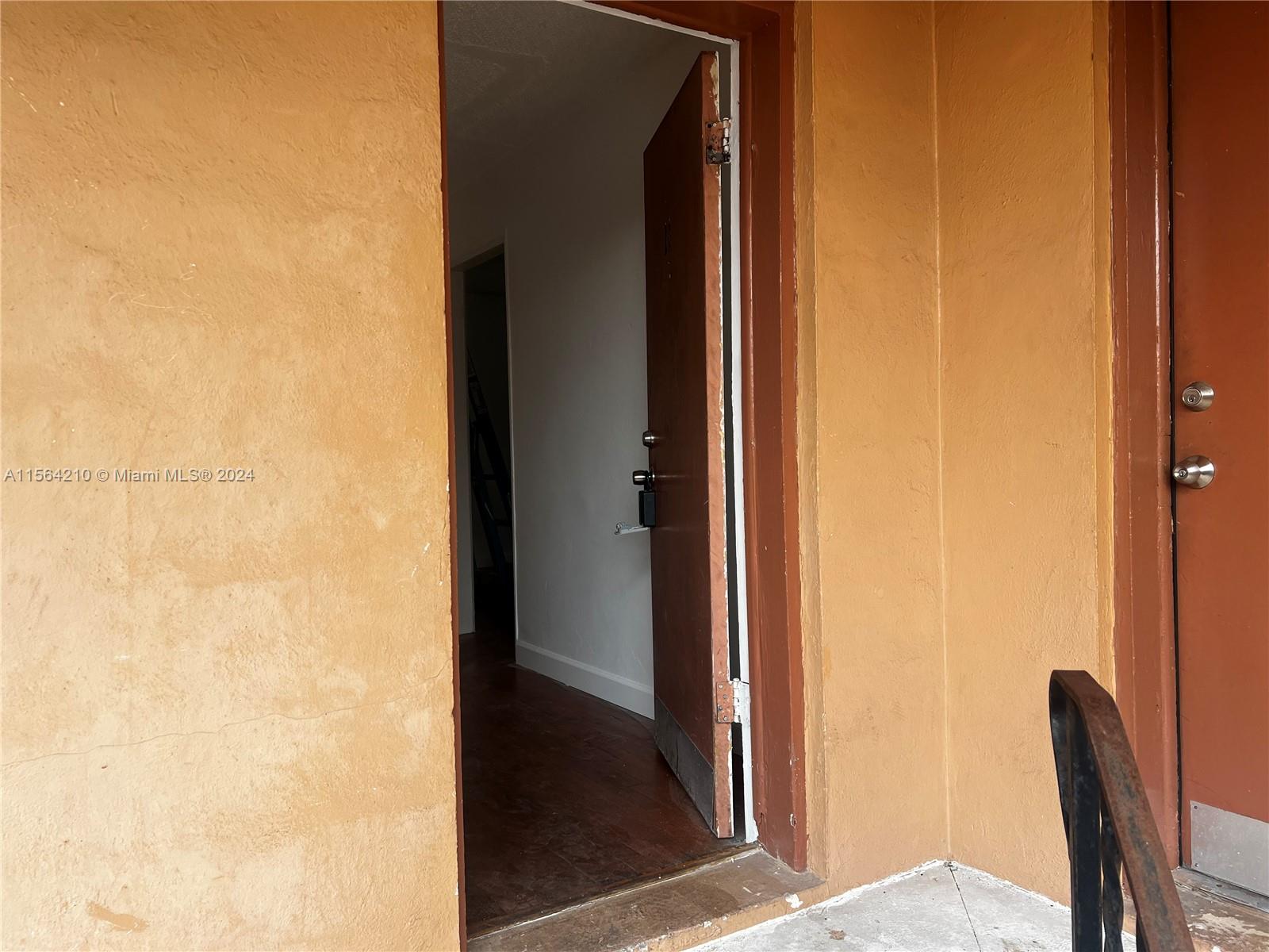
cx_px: 634
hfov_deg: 67.3
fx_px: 953
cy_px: 476
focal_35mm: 26
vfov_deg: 53.1
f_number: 1.5
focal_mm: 5.7
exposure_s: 1/662
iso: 50
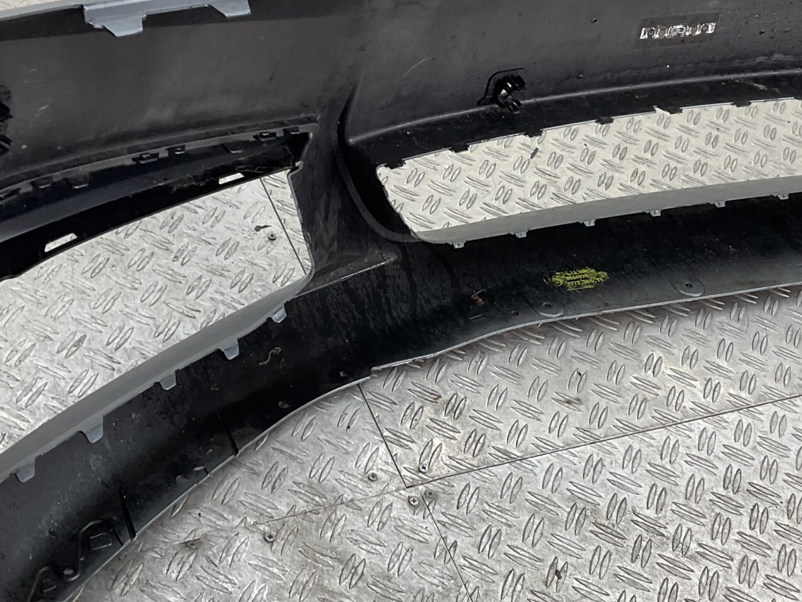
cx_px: 427
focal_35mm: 58
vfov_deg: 25.2
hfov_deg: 33.2
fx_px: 1344
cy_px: 253
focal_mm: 3
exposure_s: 1/100
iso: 25
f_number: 1.8
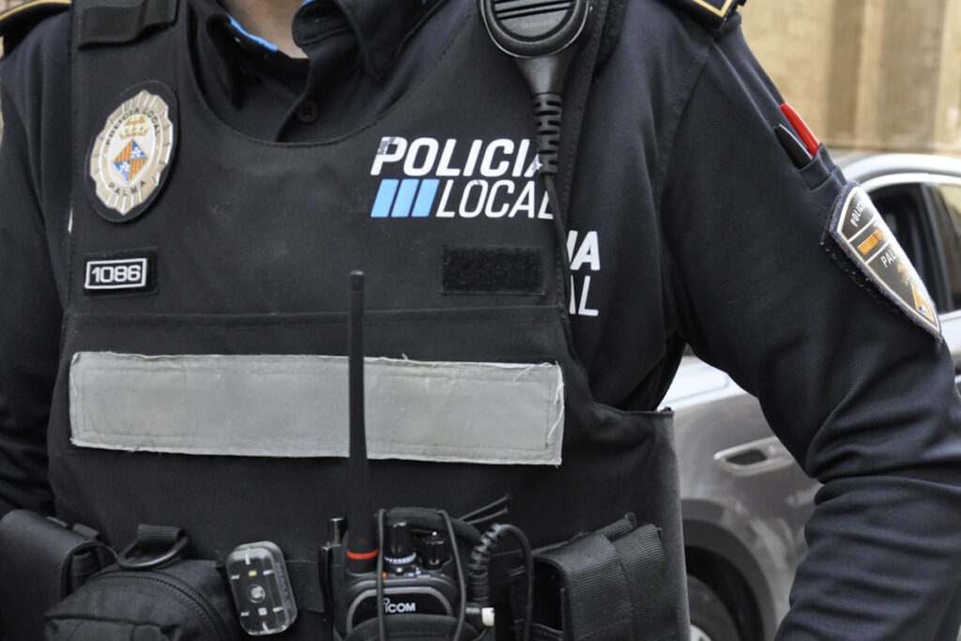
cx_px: 480
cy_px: 320
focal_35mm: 45
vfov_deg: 29.9
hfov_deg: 43.6
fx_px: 1201
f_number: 6.3
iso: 2000
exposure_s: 1/800
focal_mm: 30
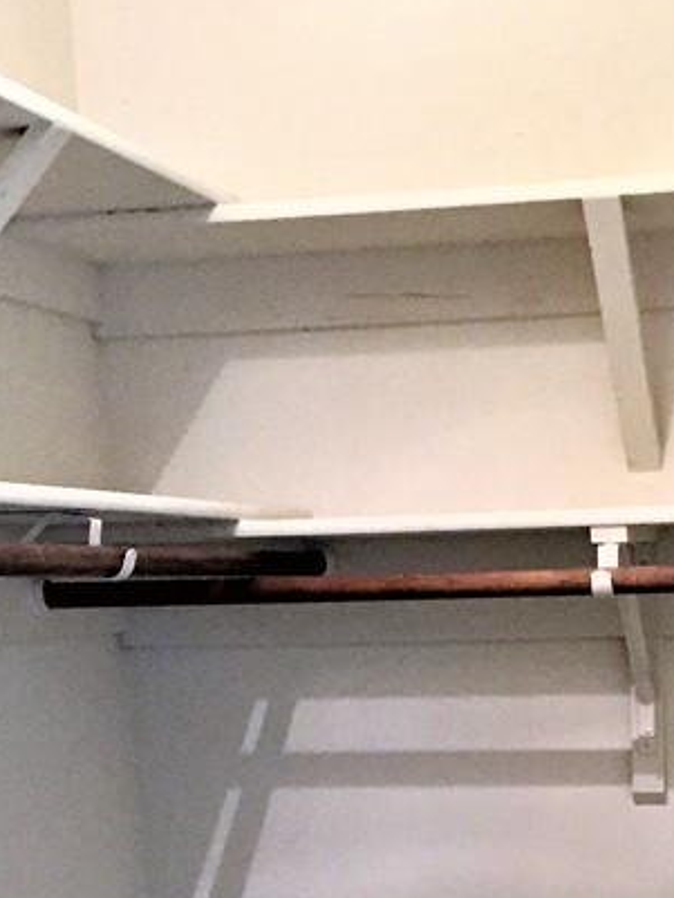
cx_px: 564
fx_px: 1920
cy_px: 1028
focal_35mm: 74
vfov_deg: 24.3
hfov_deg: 19.6
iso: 200
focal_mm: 4.15
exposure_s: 1/30
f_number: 2.2
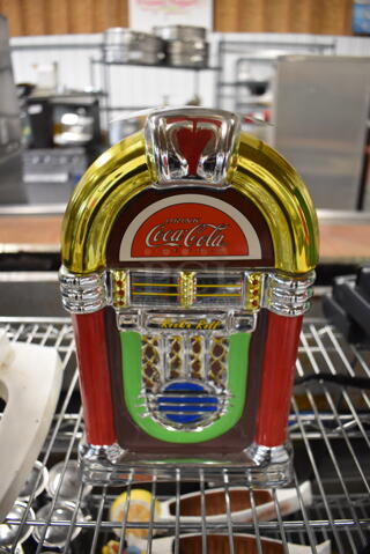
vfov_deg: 67.4
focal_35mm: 27
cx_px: 185
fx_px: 416
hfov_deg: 48.0
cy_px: 277
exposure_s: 1/60
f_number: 4
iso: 1800
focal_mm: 18
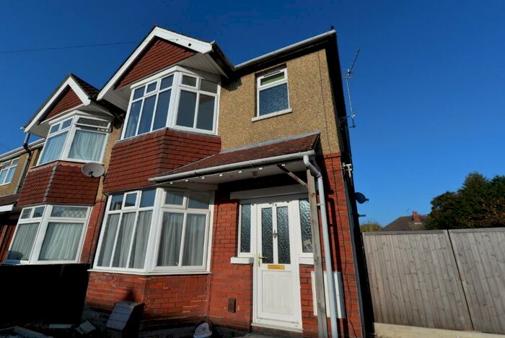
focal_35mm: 16
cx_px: 252
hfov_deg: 96.7
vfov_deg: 73.9
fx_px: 225
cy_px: 169
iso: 100
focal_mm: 16
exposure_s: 1/320
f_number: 9
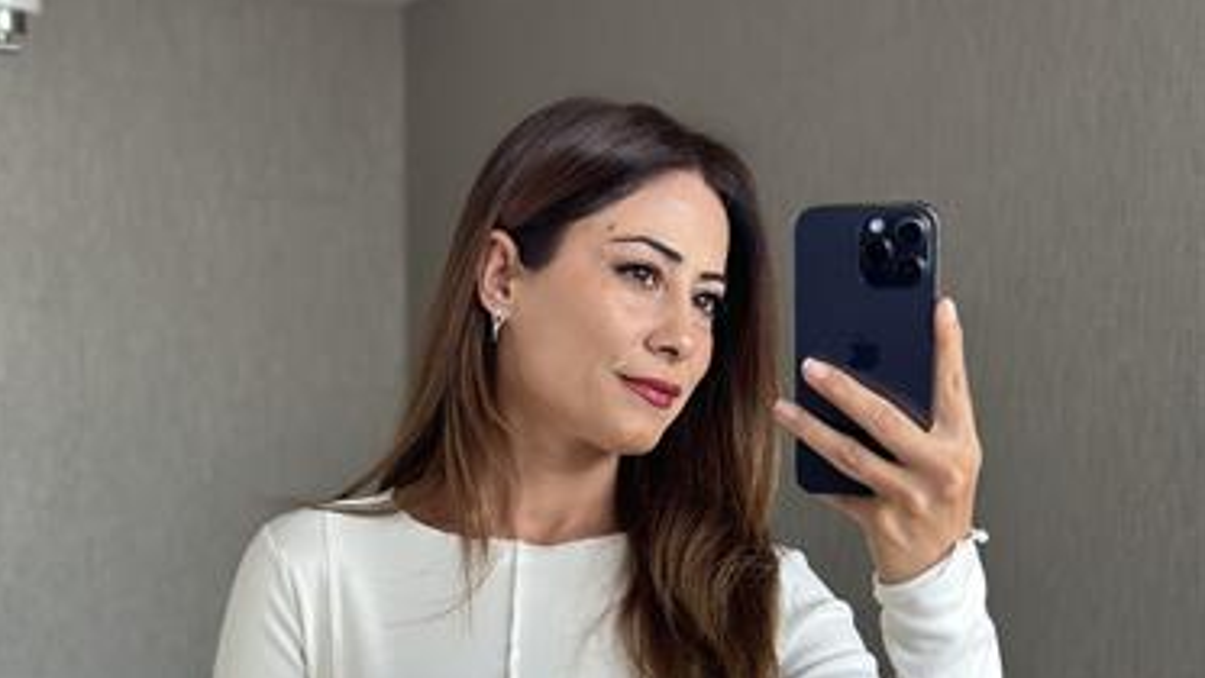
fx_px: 2269
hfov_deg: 29.7
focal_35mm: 71
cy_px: 759
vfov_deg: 16.5
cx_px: 594
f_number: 1.78
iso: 100
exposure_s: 1/143
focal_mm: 6.86
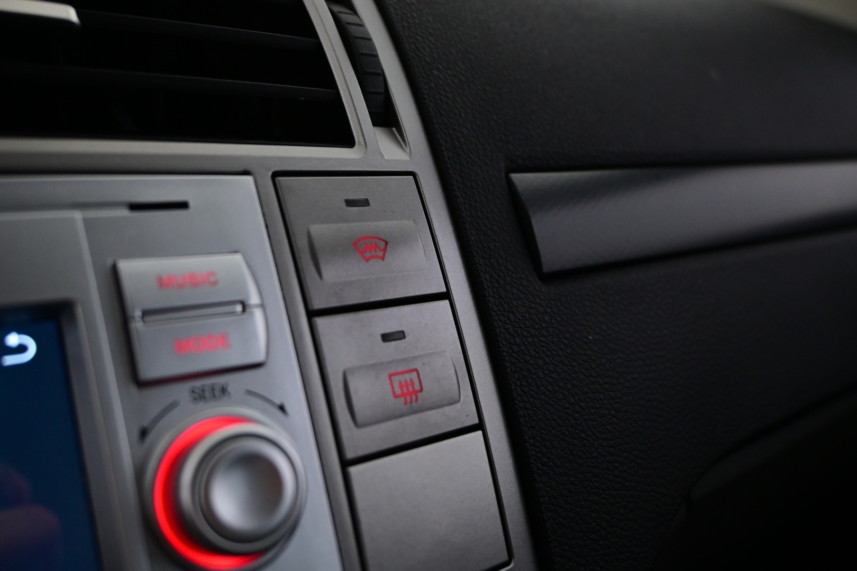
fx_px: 786
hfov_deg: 57.2
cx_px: 428
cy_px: 286
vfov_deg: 40.0
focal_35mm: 33
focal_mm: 22
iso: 1100
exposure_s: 1/40
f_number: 4
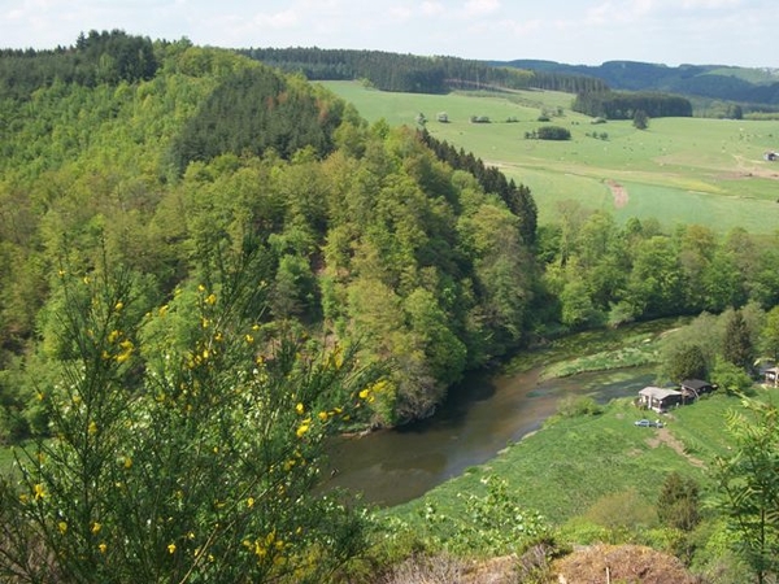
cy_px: 292
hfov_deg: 46.8
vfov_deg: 36.0
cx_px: 390
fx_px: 900
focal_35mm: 40
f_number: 9.9
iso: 80
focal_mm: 7.1
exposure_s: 1/80
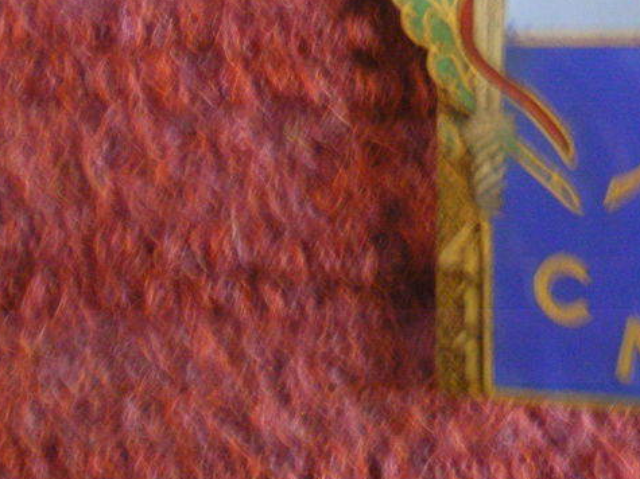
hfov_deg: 24.2
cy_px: -19
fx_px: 1479
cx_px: 482
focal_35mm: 80
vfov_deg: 17.9
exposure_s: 1/5
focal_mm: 6.3
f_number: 3.1
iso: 400
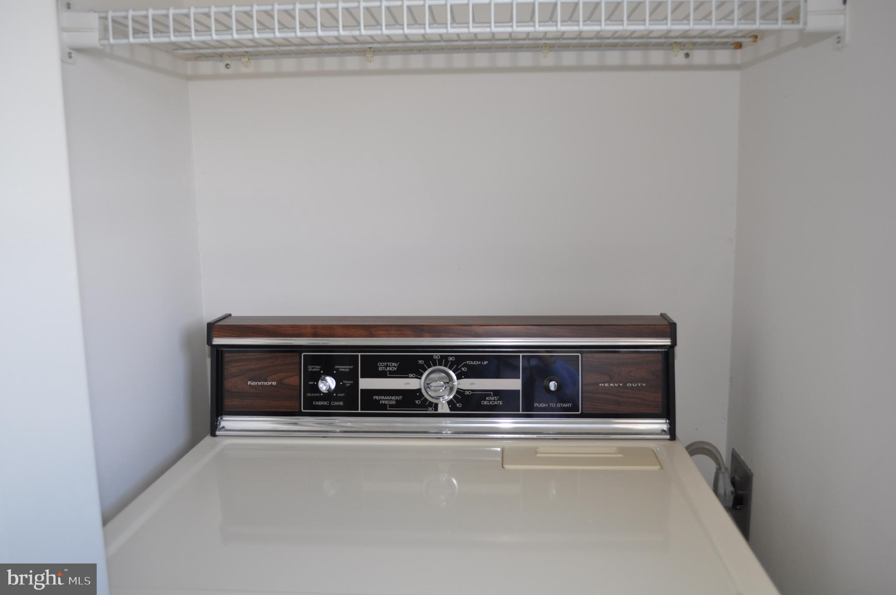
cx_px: 448
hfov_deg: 57.3
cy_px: 298
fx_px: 820
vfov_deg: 39.9
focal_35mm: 33
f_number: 4
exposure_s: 1/60
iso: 450
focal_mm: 22
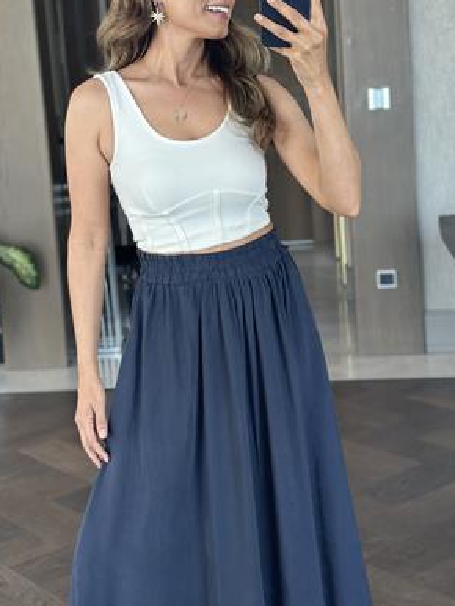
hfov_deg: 23.3
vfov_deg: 30.6
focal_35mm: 63
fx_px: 1103
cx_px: 220
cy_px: 234
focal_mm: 6.86
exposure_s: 1/86
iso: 100
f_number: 1.78
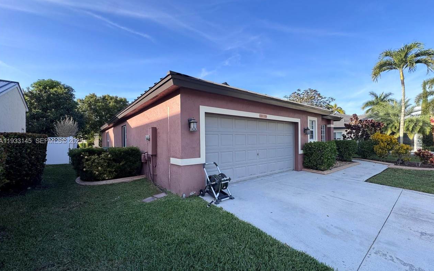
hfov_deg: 101.5
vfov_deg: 74.7
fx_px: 177
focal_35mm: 15
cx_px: 217
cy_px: 141
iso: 40
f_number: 2.2
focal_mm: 2.22
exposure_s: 1/464
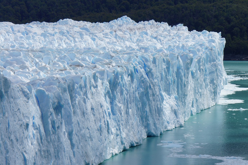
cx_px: 124
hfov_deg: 9.0
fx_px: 1570
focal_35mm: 228
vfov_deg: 6.0
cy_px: 82
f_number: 13
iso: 200
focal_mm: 152
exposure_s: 1/640
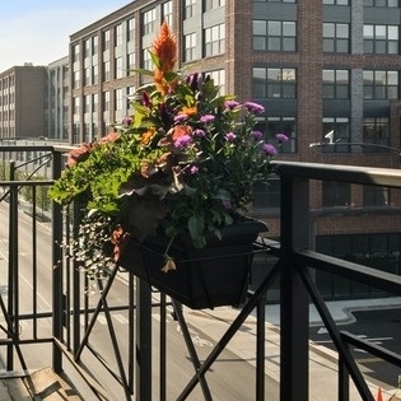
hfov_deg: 33.5
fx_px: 619
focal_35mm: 47
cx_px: 23
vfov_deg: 35.6
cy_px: 136
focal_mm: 13
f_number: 8
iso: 200
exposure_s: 1/200
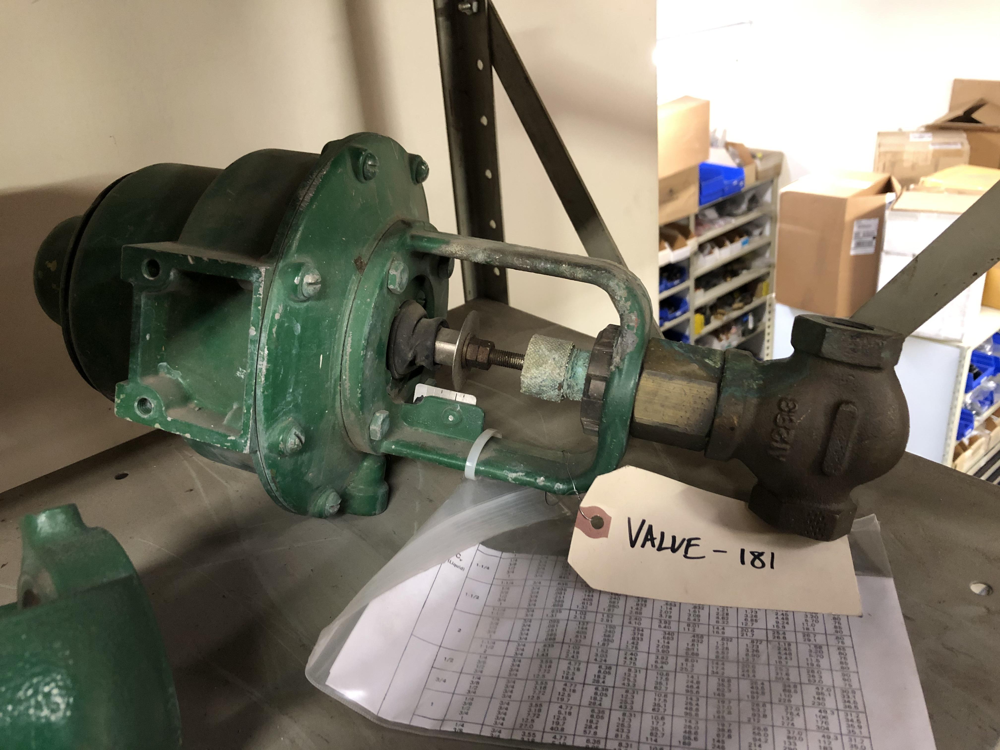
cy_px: 375
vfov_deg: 49.7
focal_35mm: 28
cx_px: 500
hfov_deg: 63.4
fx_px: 809
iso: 100
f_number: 1.8
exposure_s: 1/15
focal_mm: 3.99
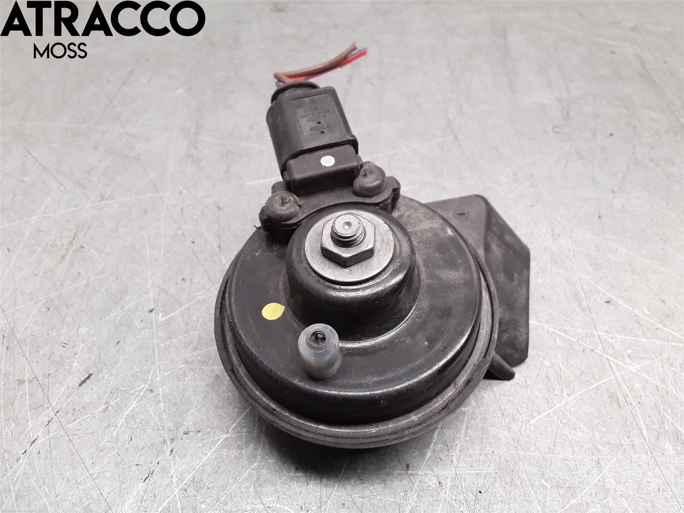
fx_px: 553
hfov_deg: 63.4
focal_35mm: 28
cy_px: 256
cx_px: 342
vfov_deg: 49.7
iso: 64
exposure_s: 1/50
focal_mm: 2.91
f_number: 1.9
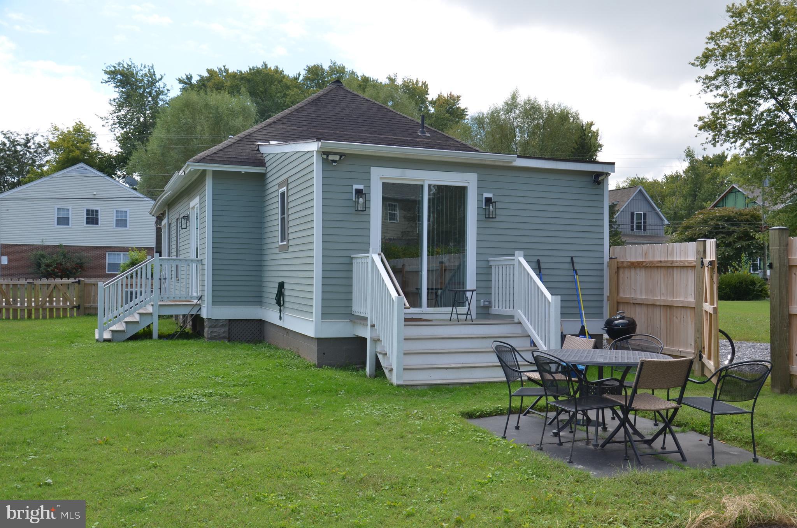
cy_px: 264
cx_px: 398
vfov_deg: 39.8
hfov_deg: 57.3
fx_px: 729
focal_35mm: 33
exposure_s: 1/250
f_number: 6.3
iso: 100
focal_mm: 22
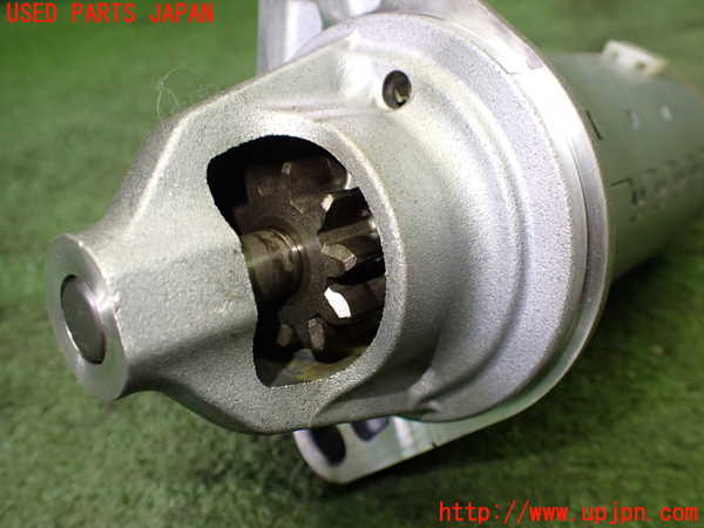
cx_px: 352
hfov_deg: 60.0
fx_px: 610
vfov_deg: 46.8
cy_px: 264
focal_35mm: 30
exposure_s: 1/125
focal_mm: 5.4
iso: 320
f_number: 2.3
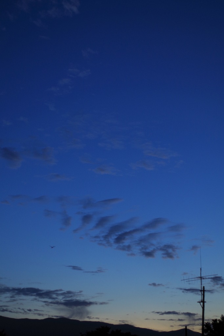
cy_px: 168
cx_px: 112
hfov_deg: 18.2
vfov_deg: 27.0
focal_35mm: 75
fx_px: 700
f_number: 1.6
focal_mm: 50
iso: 200
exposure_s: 1/60
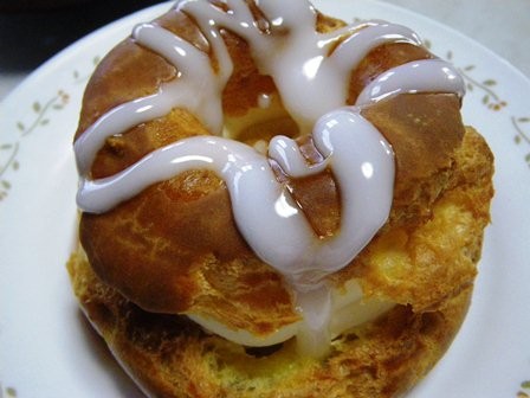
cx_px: 265
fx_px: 521
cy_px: 199
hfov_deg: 54.0
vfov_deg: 41.8
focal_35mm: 34
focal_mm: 6.1
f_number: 3.8
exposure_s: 1/50
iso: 800
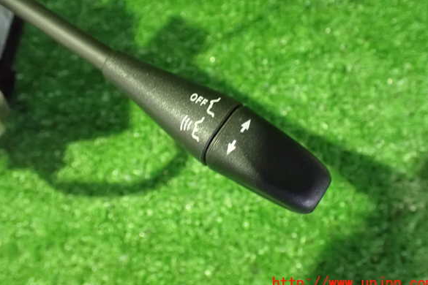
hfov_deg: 58.7
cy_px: 129
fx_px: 380
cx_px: 218
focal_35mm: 32
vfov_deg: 41.1
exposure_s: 1/15
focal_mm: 5.4
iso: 1600
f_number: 2.3
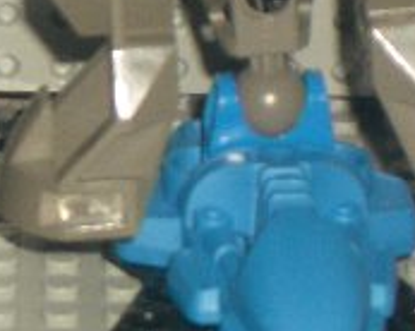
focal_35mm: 380
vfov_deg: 4.1
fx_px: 4662
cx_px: -149
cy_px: -50
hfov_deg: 5.1
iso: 100
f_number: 4.8
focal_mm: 17.4
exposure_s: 1/60
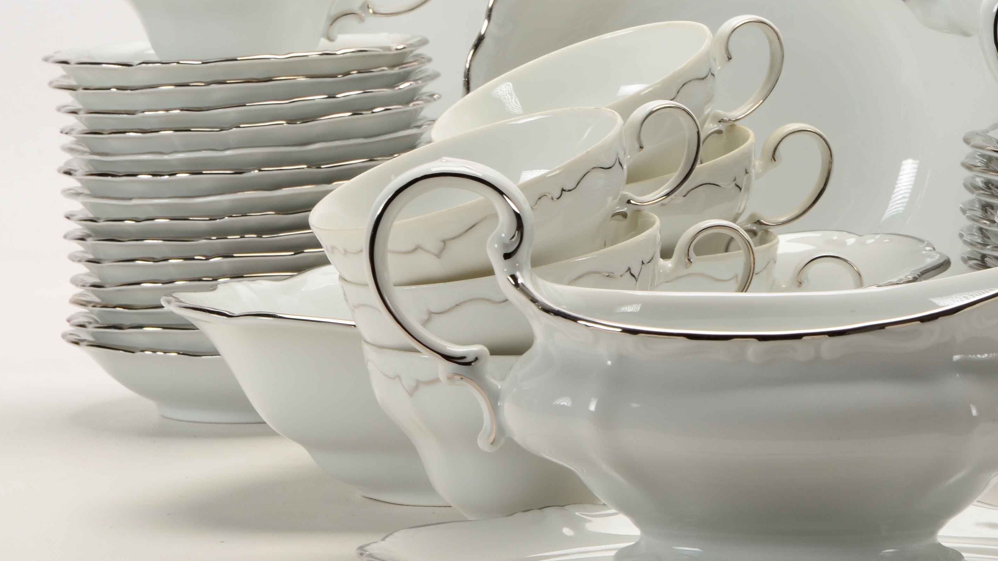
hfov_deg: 8.3
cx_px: 631
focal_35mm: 259
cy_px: 168
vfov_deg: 4.7
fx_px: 6849
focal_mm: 105
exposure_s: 1/160
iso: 200
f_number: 18
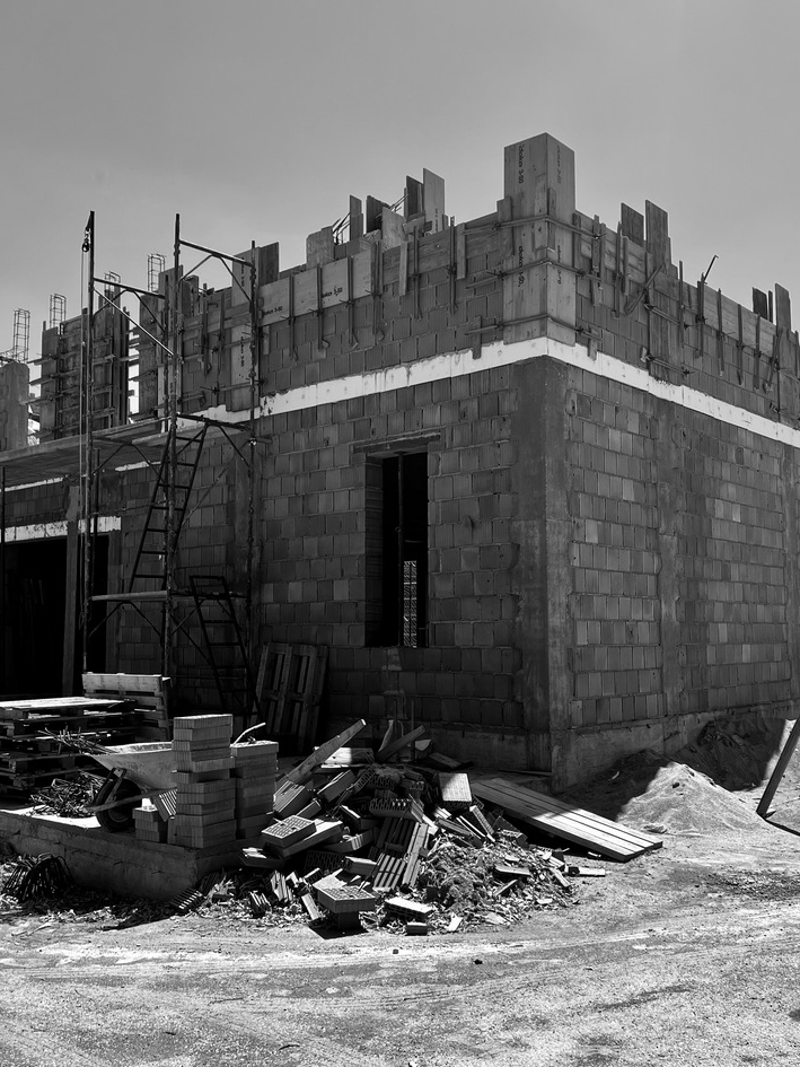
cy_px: 535
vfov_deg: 55.3
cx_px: 448
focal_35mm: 33
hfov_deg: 42.9
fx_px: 1017
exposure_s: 1/4444
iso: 50
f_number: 1.5
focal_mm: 5.7
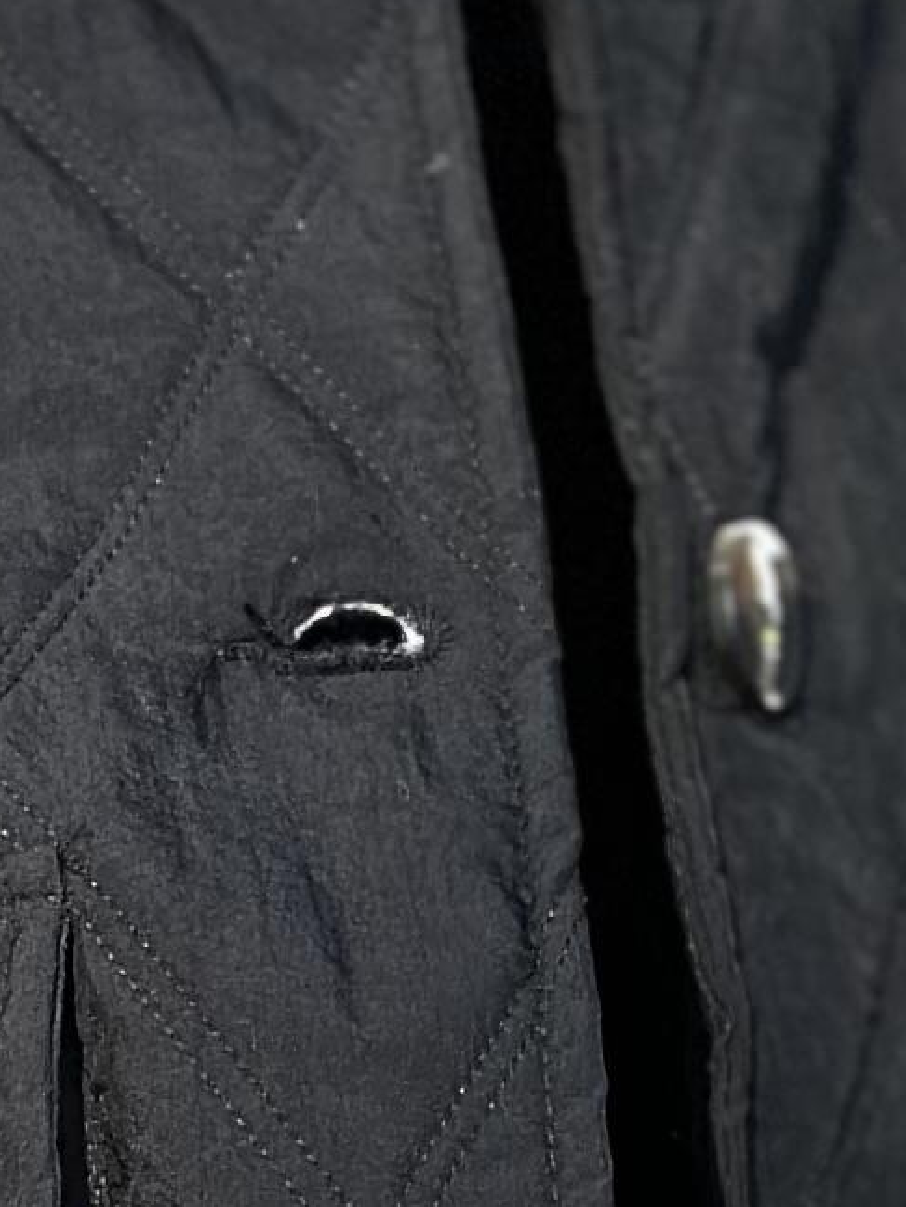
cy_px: 2152
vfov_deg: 6.5
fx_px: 10396
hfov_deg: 5.0
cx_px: -454
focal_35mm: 298
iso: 80
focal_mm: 6.86
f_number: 1.78
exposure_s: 1/1085
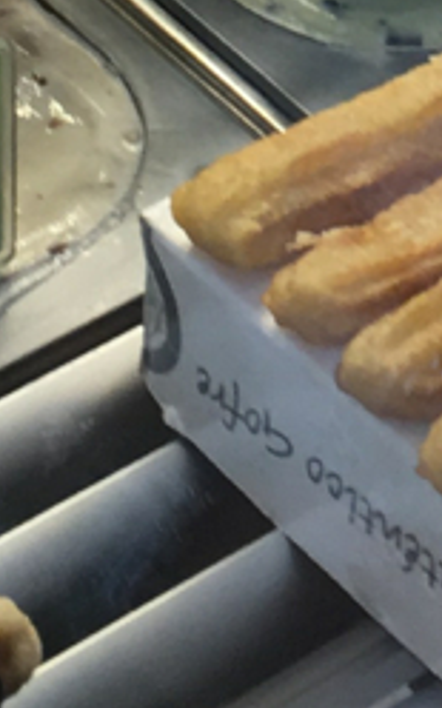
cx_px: 356
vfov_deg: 9.8
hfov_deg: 6.6
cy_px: -765
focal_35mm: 198
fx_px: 3816
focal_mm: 4.15
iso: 32
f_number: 2.2
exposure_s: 1/50
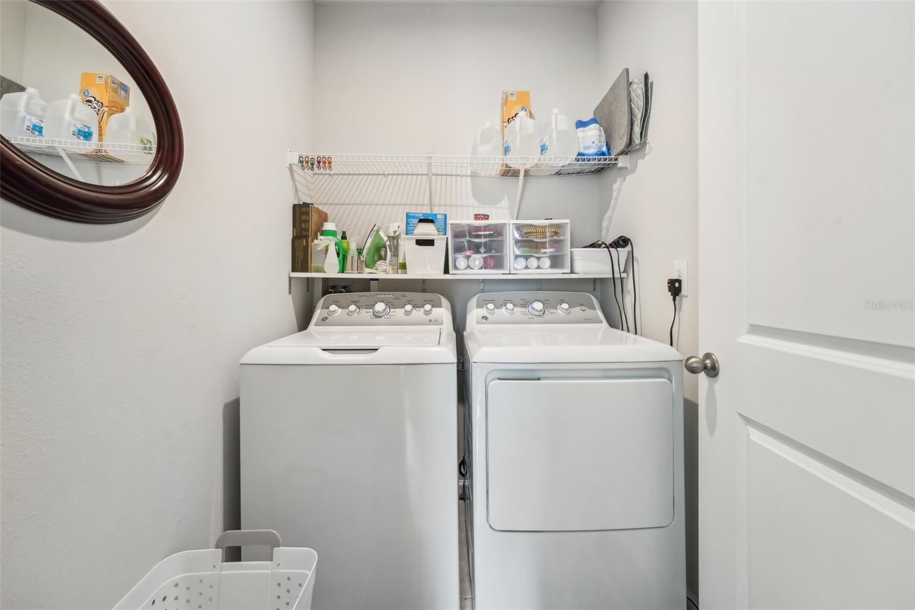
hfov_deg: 104.3
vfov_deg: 81.2
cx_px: 458
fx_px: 356
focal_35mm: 14
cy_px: 305
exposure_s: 1/8
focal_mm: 14
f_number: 8
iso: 400
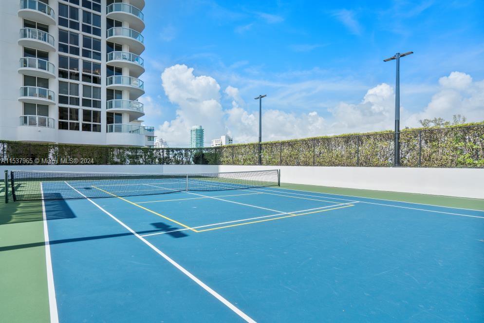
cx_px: 242
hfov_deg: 86.9
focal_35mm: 19
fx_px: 255
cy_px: 162
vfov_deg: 64.6
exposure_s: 1/2000
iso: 640
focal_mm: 19
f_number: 10
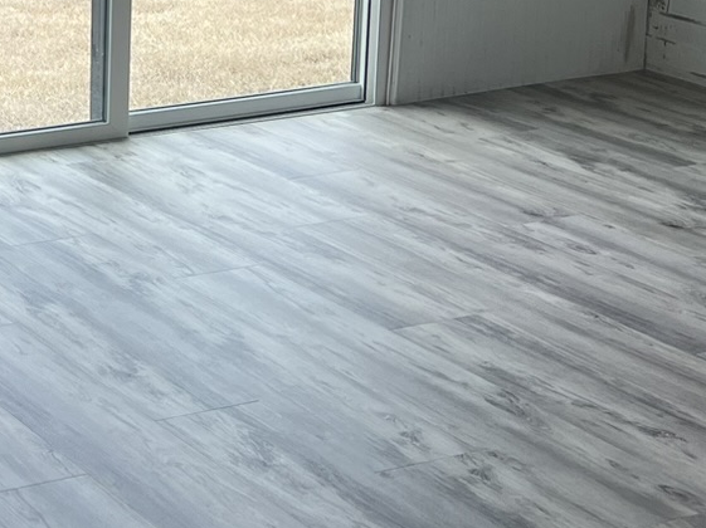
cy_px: -59
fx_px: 1936
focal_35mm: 95
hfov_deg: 18.7
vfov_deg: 15.1
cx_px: -291
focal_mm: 5.7
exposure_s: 1/272
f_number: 1.5
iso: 40
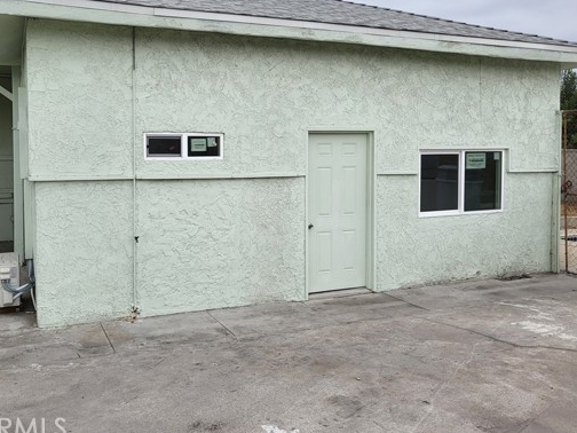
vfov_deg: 42.7
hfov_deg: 55.2
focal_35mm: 33
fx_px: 550
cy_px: 170
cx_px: 254
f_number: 1.8
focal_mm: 4.25
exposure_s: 1/1218
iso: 50
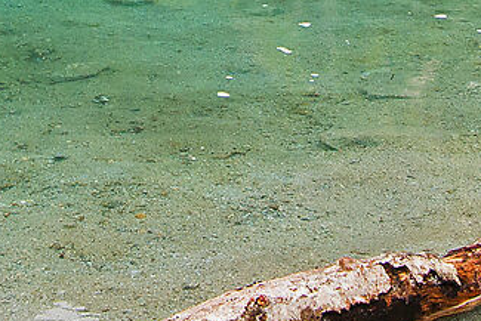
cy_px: -343
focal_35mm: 133
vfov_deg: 9.6
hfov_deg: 15.2
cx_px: 28
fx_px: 1778
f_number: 10
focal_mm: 18
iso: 640
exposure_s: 1/400
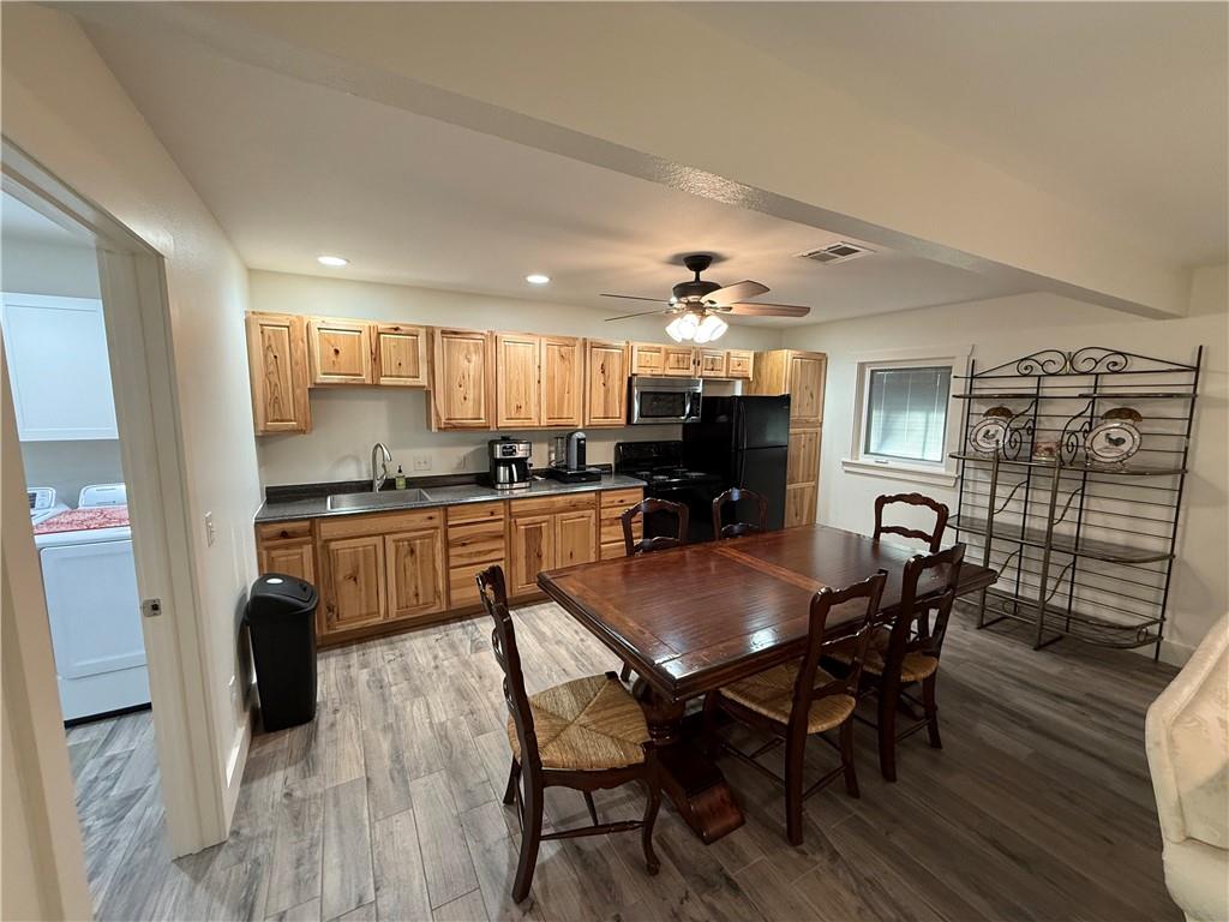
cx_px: 614
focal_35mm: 14
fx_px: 497
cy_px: 461
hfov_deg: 102.1
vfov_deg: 85.7
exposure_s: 1/60
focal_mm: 2.22
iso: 250
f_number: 2.2
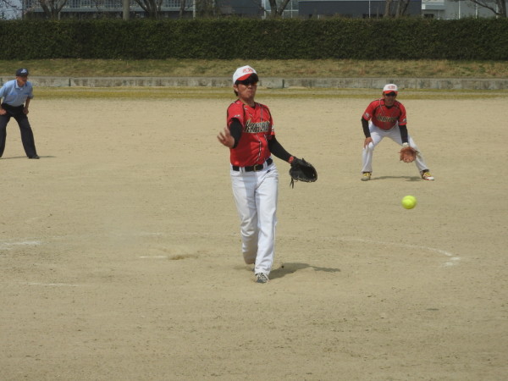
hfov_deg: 11.6
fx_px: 2495
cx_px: 254
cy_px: 190
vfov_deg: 8.7
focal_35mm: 170
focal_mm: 30.5
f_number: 5.2
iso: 100
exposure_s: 1/1000
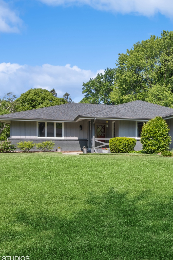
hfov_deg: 32.6
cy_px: 129
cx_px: 179
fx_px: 267
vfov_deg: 51.9
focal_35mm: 37
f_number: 9
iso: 100
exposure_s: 1/80
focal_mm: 16
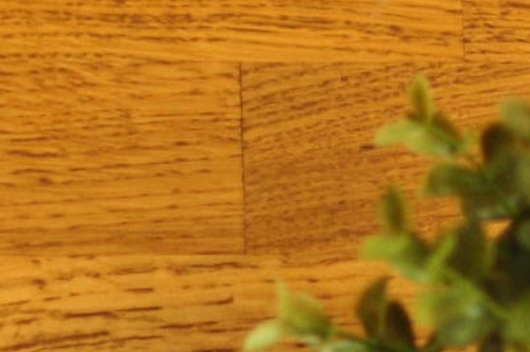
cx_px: -123
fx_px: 4083
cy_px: 903
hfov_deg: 7.4
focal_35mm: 278
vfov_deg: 4.8
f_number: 1.8
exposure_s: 1/100
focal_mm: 35
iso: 400
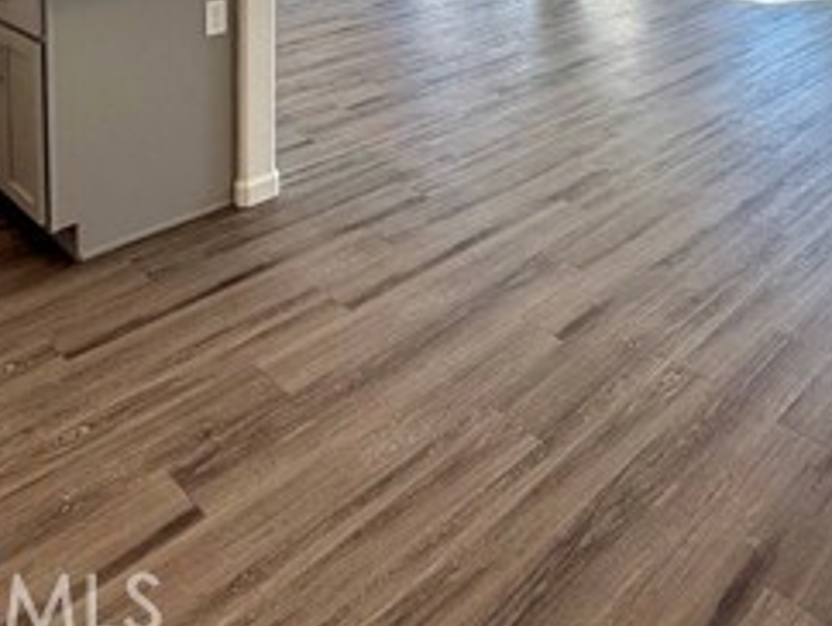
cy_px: -172
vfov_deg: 30.9
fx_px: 890
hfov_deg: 49.5
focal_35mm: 37
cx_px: 526
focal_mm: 2.22
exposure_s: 1/120
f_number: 2.2
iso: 64
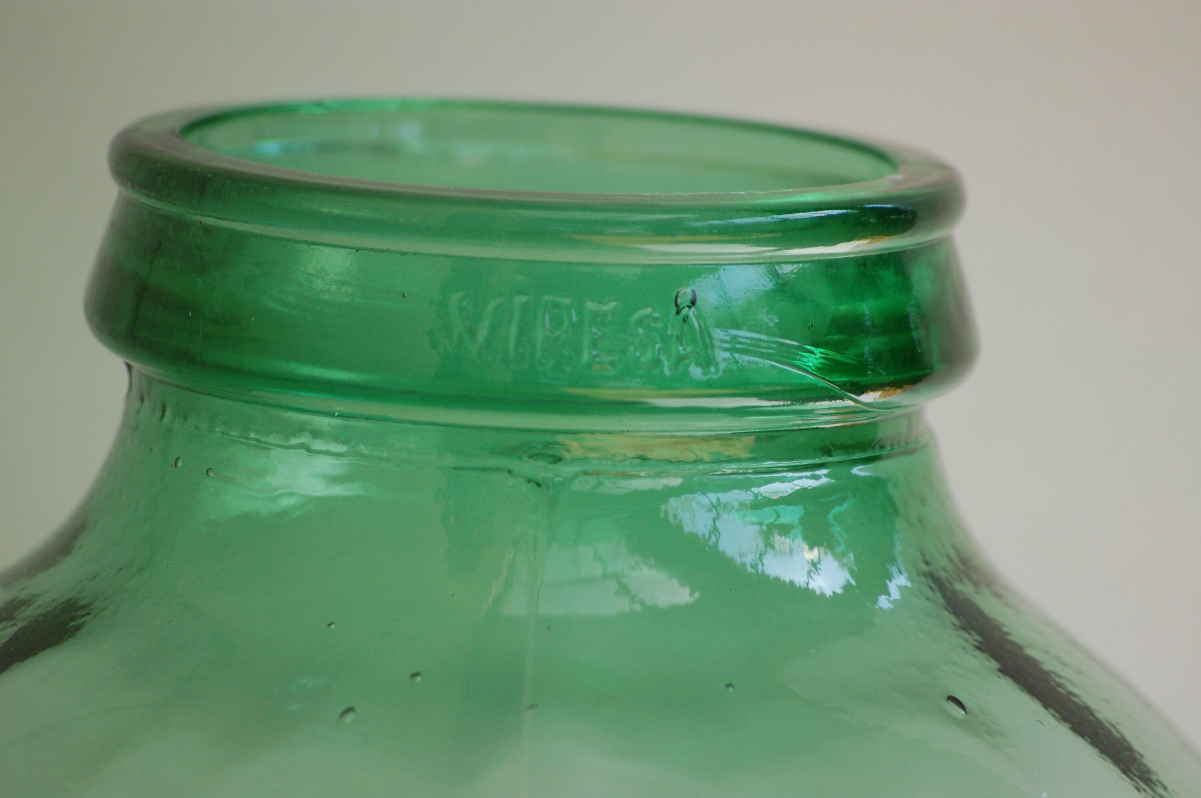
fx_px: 13499
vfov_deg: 3.4
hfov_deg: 5.1
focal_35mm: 405
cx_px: 600
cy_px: 399
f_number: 5.6
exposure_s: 1/500
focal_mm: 270
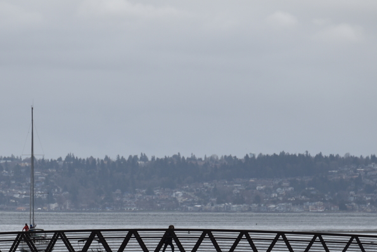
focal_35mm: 387
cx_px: 77
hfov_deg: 5.3
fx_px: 4053
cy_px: 270
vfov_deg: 3.5
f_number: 6.3
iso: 100
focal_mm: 180
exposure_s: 1/400
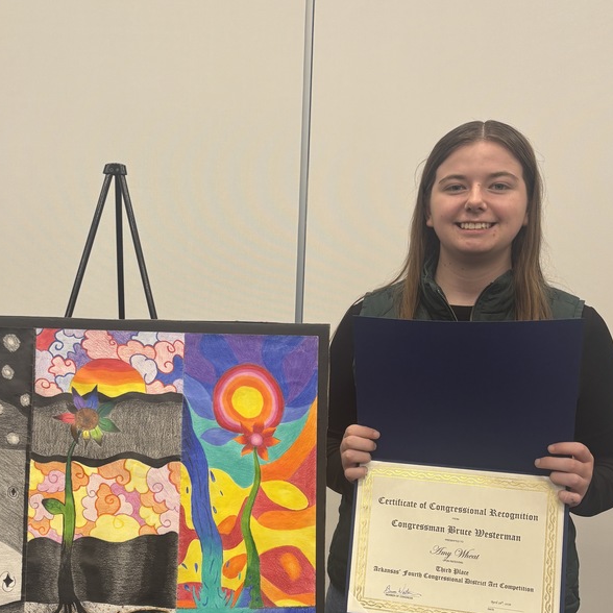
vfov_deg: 41.6
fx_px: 801
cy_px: 375
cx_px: 241
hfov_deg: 41.6
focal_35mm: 40
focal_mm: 5.96
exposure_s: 1/60
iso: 100
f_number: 1.6
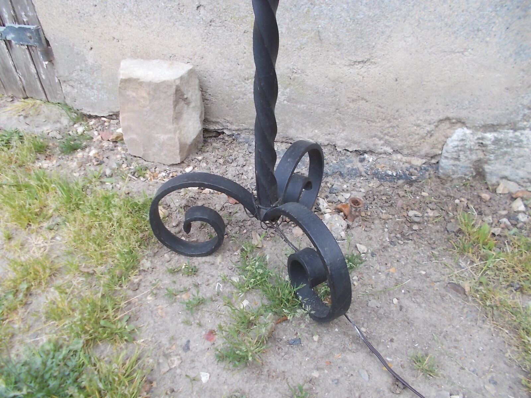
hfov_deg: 67.3
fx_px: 399
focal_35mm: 26
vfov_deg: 53.1
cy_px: 199
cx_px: 266
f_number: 3.2
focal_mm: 4.6
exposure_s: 1/100
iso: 80
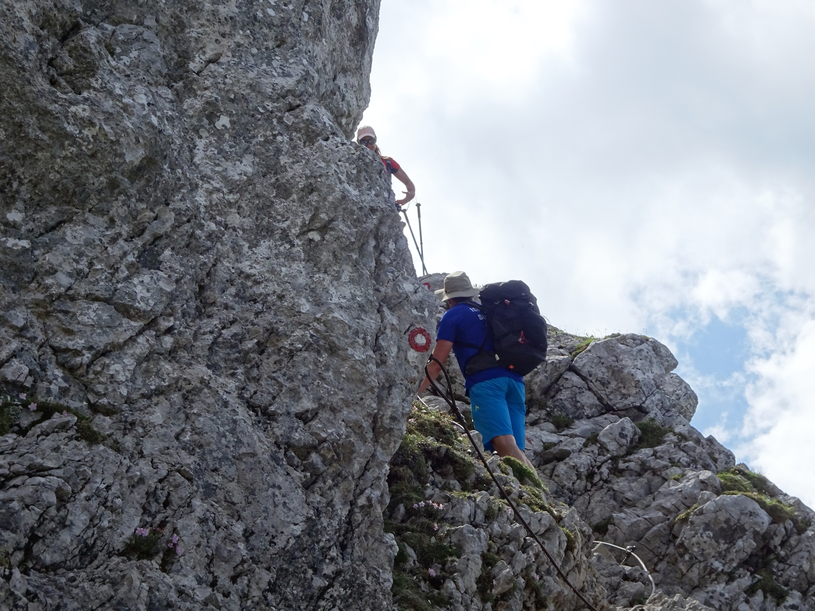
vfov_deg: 16.8
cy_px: 306
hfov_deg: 22.3
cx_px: 408
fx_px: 2072
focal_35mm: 88
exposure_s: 1/250
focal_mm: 14.99
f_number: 5
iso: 80
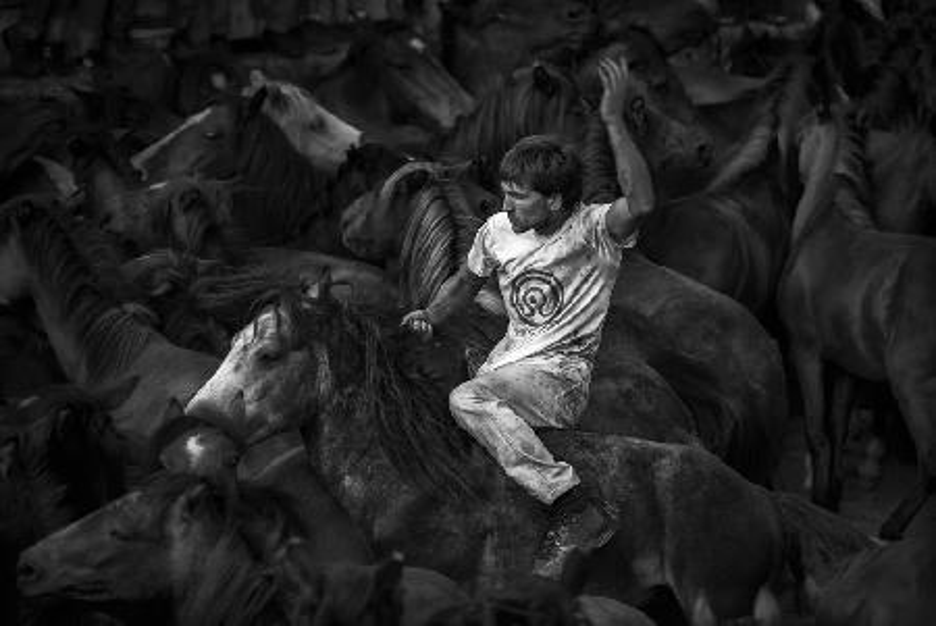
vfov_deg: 9.8
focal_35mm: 140
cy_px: 313
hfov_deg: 14.6
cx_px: 468
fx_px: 3643
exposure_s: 1/320
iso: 50
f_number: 2.8
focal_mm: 140
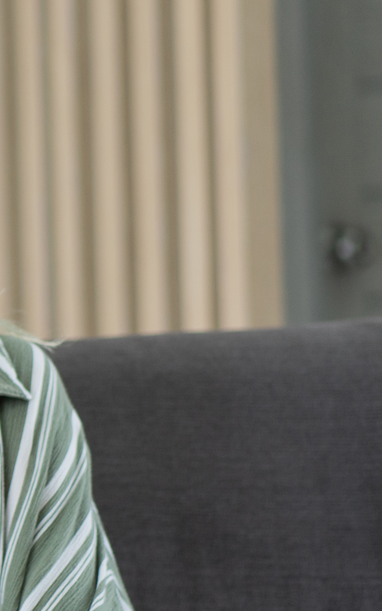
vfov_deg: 8.5
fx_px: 4082
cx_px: -851
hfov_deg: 5.0
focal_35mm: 245
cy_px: 515
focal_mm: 55
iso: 200
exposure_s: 1/160
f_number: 2.5
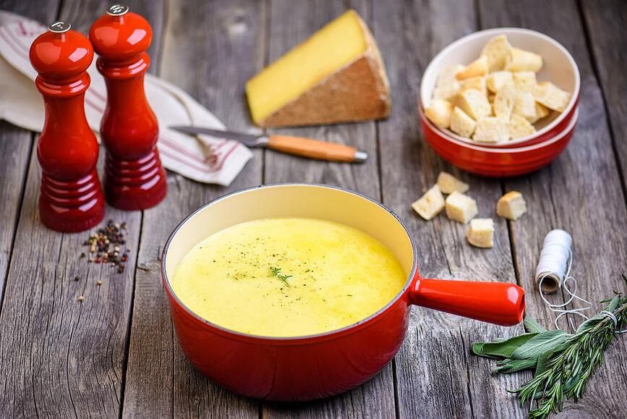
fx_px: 1830
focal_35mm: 105
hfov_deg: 19.4
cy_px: 210
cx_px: 314
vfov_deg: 13.1
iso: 200
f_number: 4.5
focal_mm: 105
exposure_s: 1/60
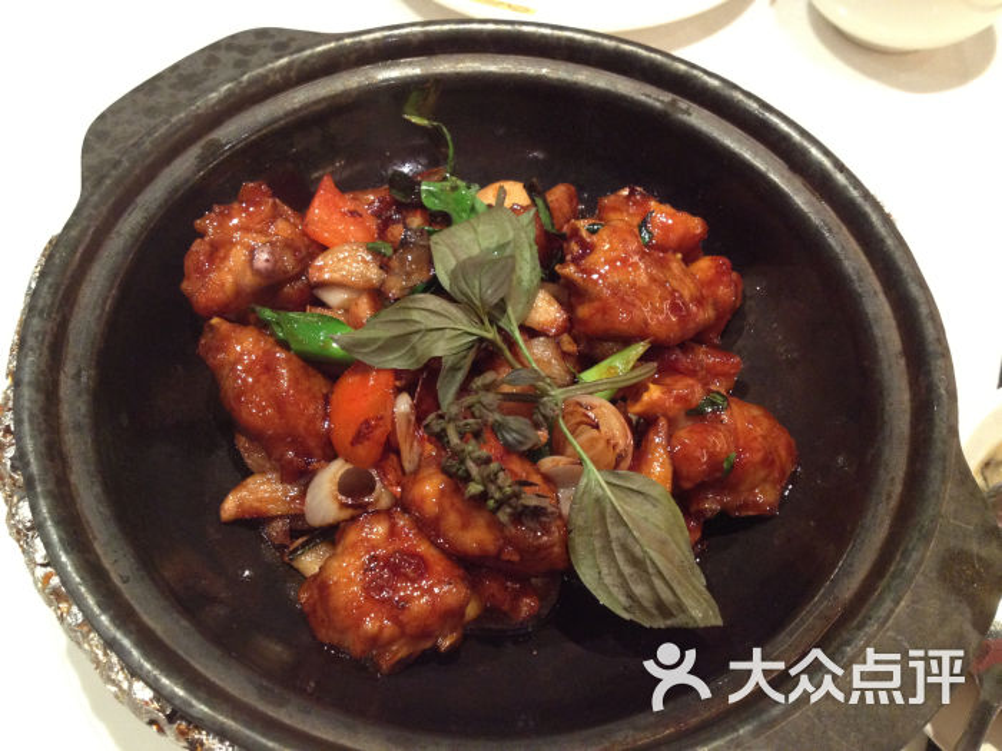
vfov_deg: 40.7
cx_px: 501
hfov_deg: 52.6
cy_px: 376
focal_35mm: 35
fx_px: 1013
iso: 320
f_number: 2.4
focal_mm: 4.28
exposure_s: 1/20
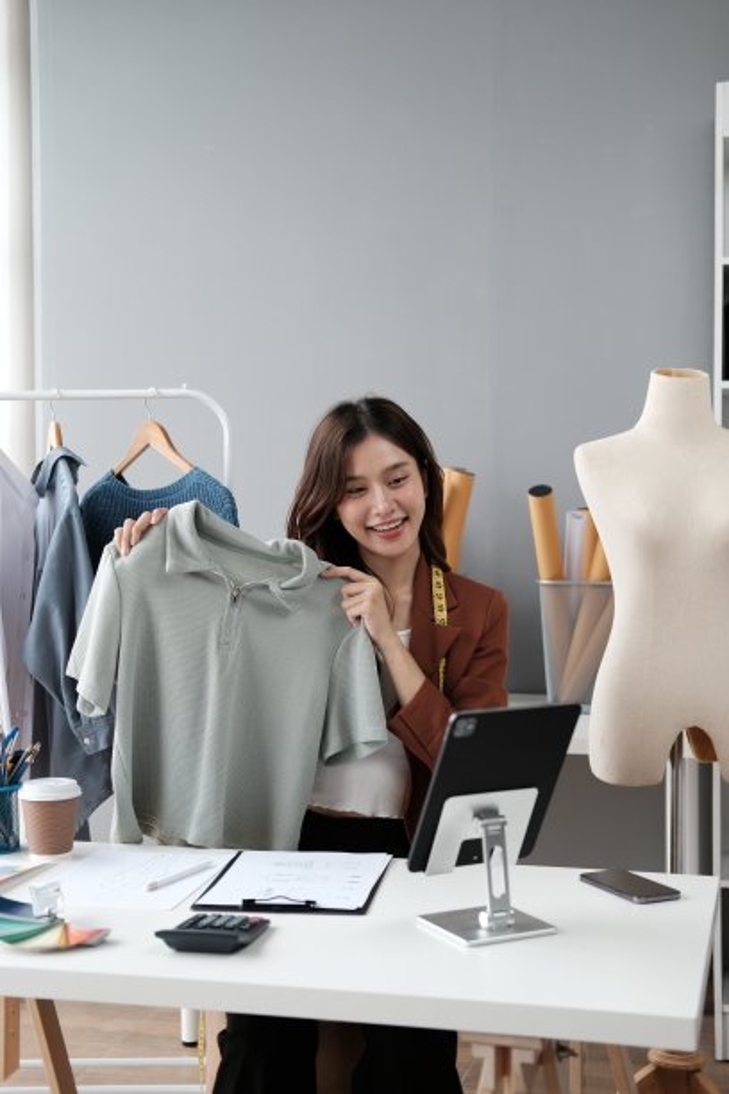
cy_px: 547
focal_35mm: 53
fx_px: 1610
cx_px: 364
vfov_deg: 37.5
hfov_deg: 25.5
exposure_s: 1/250
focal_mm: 35
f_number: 2.2
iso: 200
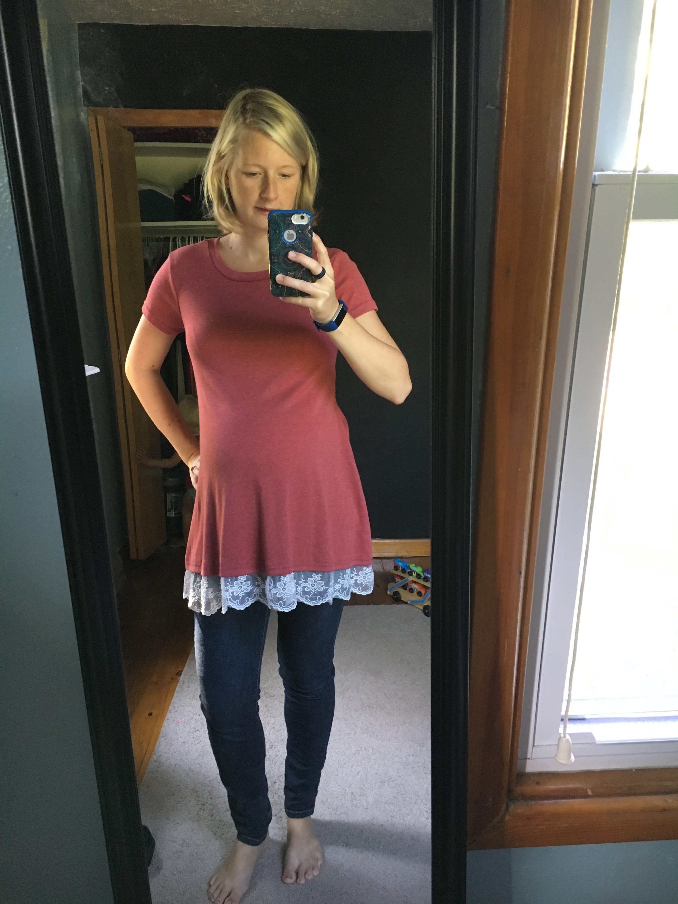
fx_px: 757
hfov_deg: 48.2
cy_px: 452
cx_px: 339
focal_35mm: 29
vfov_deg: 61.7
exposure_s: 1/30
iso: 160
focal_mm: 4.15
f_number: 2.2
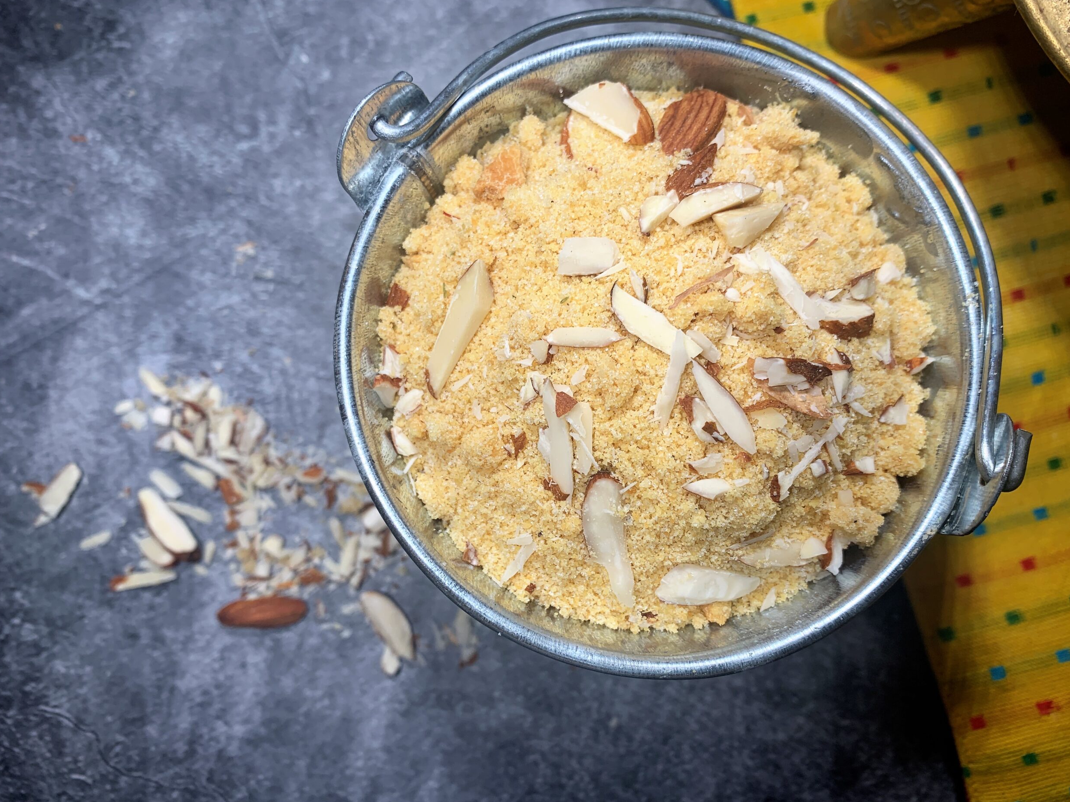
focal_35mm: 27
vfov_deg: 51.4
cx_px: 551
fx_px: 835
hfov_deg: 65.3
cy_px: 391
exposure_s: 1/116
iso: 25
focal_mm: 4.25
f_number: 1.8
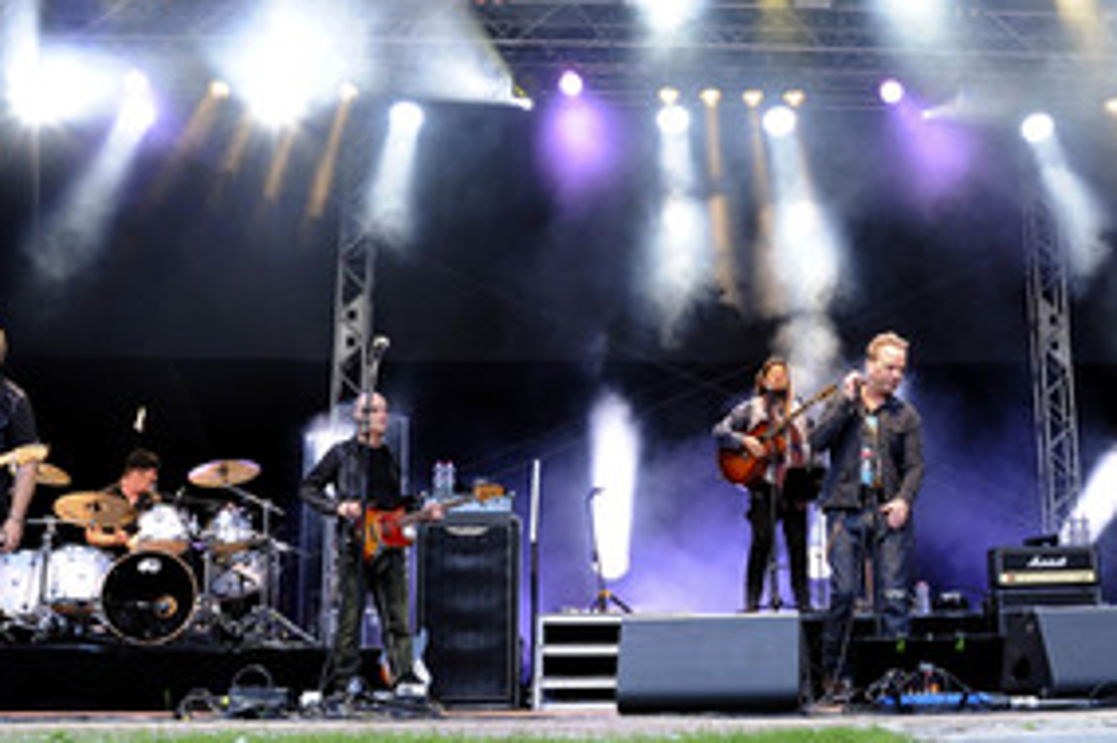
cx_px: 645
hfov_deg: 50.5
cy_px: 322
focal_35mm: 38
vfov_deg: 35.0
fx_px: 1178
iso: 800
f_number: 5
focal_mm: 24
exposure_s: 1/200
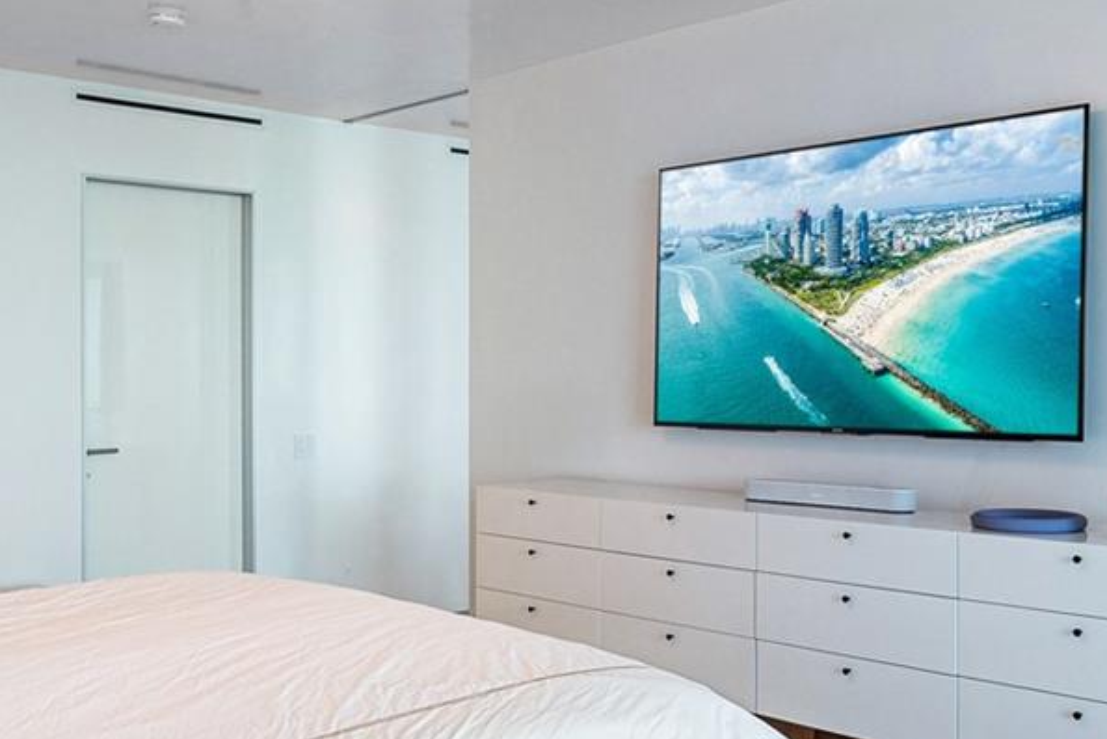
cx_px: 592
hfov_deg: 45.4
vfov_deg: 31.2
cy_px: 361
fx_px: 1322
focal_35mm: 43
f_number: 4.5
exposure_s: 1/10
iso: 100
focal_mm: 8
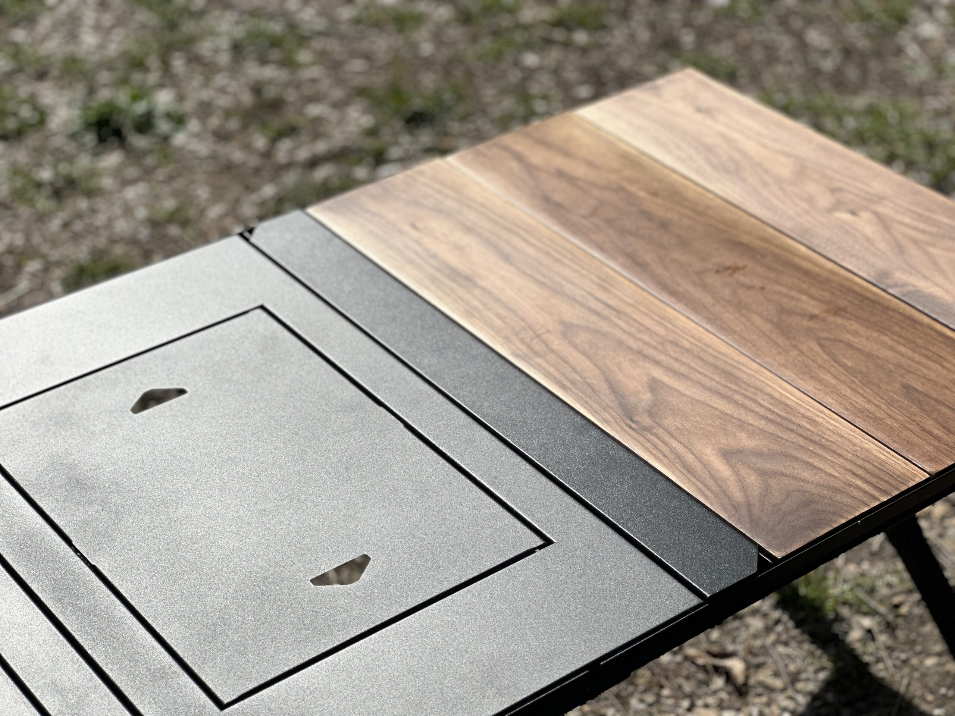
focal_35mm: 77
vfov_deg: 19.1
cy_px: 358
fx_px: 2124
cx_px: 478
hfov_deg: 25.3
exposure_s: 1/1508
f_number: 2.8
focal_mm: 9
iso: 32
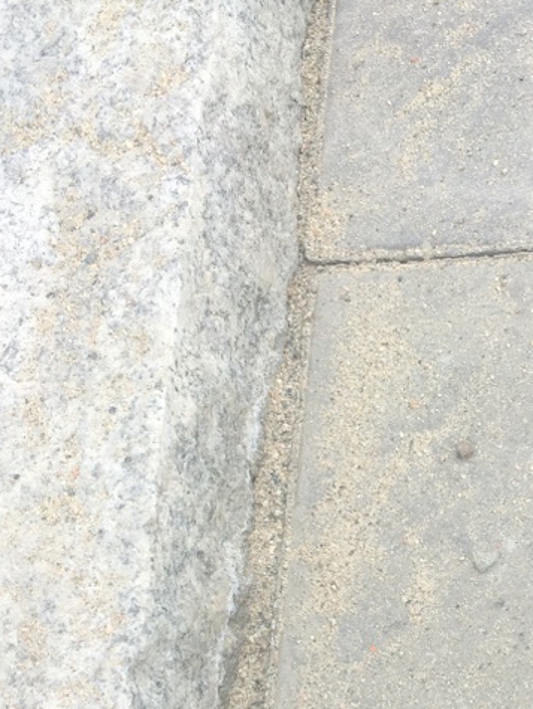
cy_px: 585
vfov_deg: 30.7
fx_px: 1251
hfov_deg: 23.7
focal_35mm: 61
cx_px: 421
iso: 25
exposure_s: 1/810
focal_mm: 4.15
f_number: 2.2
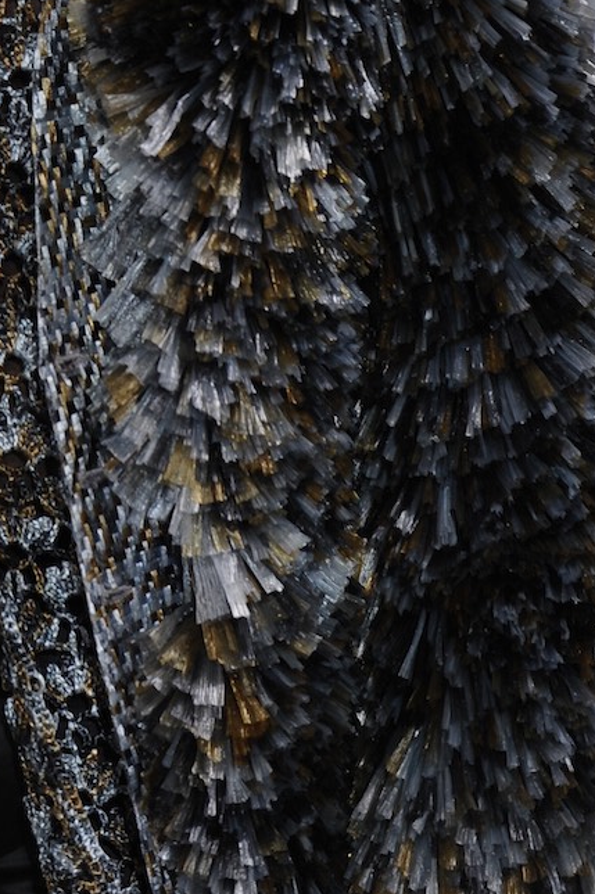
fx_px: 11571
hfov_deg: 2.9
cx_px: -58
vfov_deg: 4.4
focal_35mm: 466
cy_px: -56
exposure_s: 1/500
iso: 1000
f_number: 3.5
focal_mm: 200
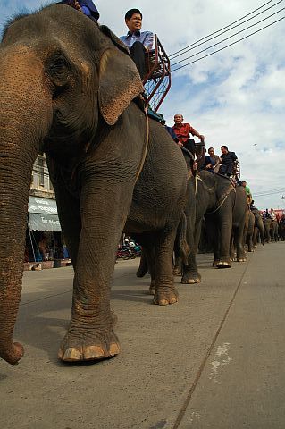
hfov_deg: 47.8
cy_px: 214
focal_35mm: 27
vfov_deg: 67.4
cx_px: 142
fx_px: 321
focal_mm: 18
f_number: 9.5
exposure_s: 1/250
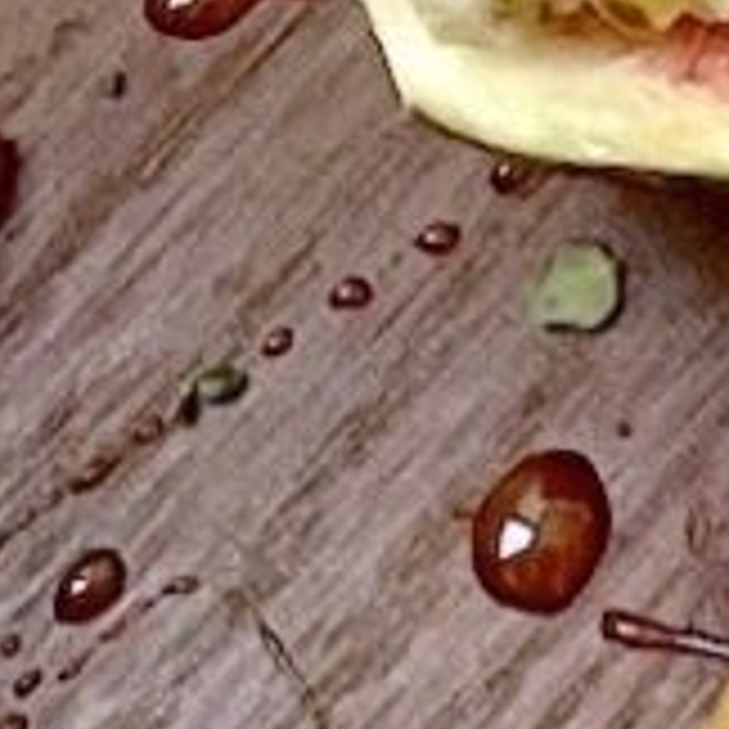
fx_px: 5194
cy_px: 1436
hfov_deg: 7.2
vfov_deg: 7.7
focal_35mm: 218
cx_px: 2106
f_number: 1.6
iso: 640
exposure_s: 1/30
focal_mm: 4.2
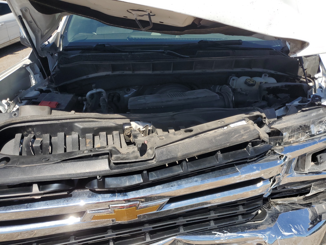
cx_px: 163
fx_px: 245
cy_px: 122
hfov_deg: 67.3
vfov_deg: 53.1
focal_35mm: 26
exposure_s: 1/3333
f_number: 1.5
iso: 50
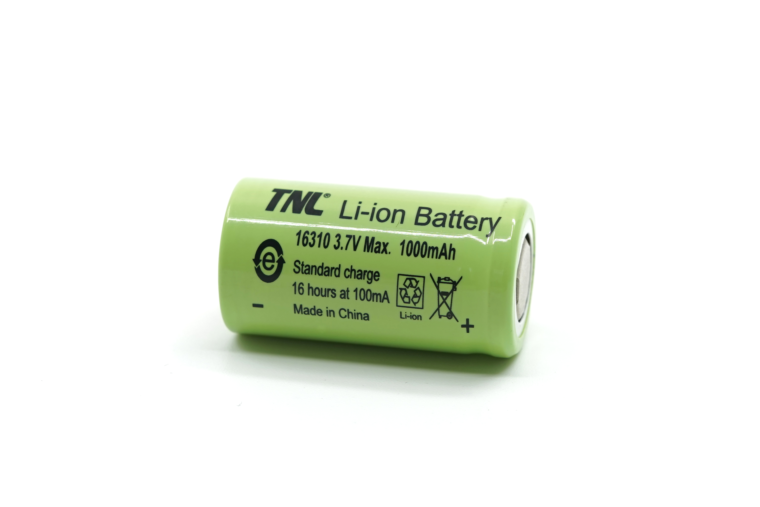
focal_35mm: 75
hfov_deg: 27.0
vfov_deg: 18.2
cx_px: 380
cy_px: 254
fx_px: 1584
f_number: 6.3
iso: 400
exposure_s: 1/100
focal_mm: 50
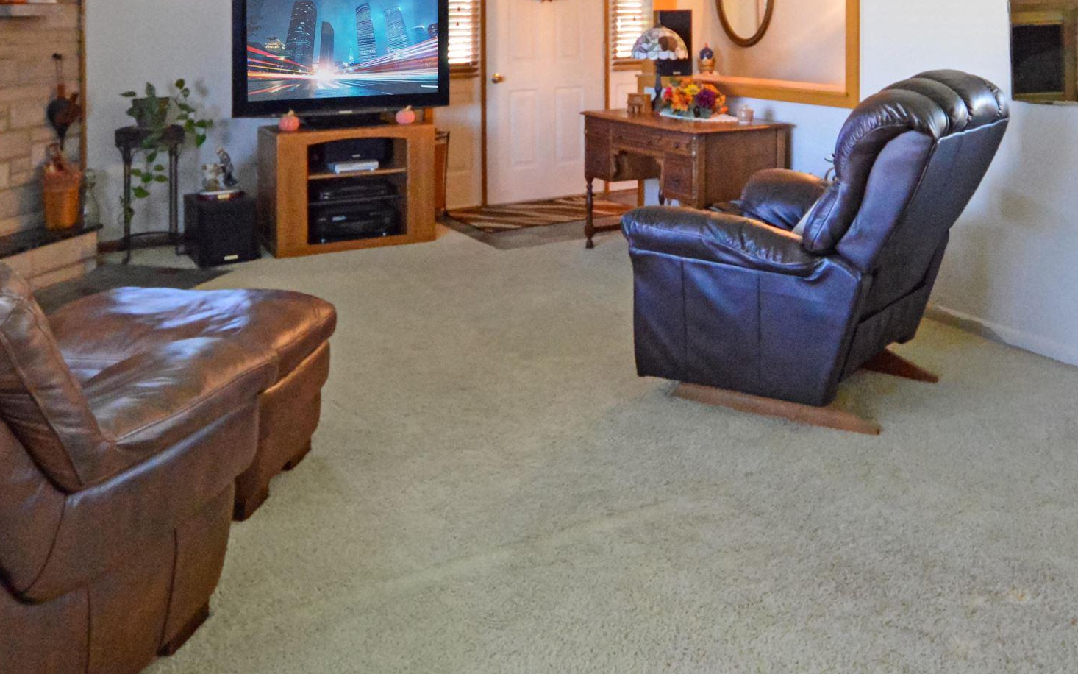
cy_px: 248
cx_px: 594
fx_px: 940
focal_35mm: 32
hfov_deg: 59.5
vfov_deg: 39.1
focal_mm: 10
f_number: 3.5
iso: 2500
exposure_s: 1/60
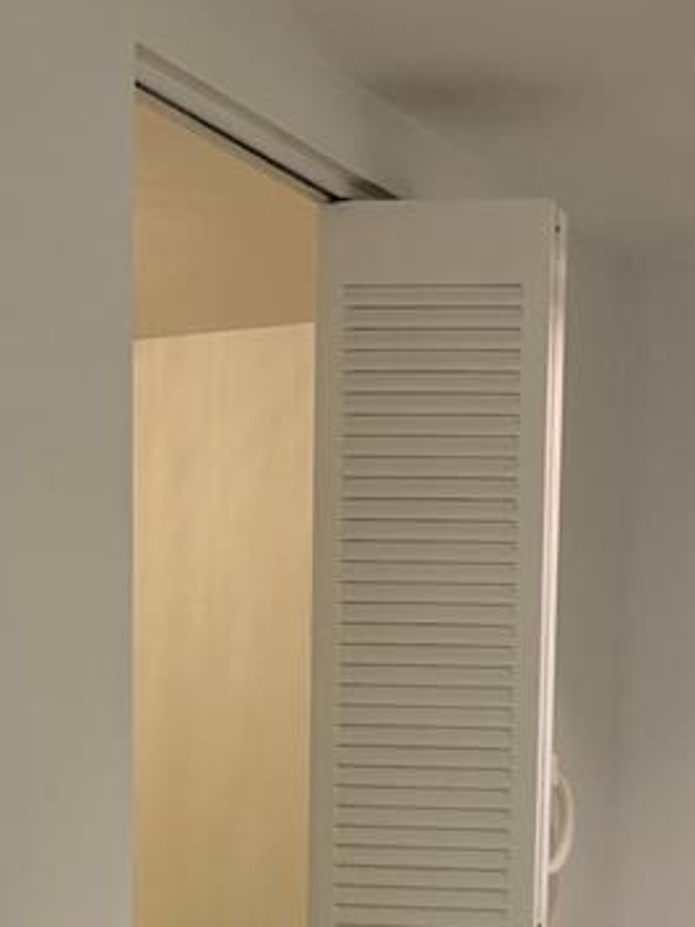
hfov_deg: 18.0
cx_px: 567
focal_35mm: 81
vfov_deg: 22.6
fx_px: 2168
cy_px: 1052
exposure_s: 1/142
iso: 100
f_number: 1.78
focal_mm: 6.76
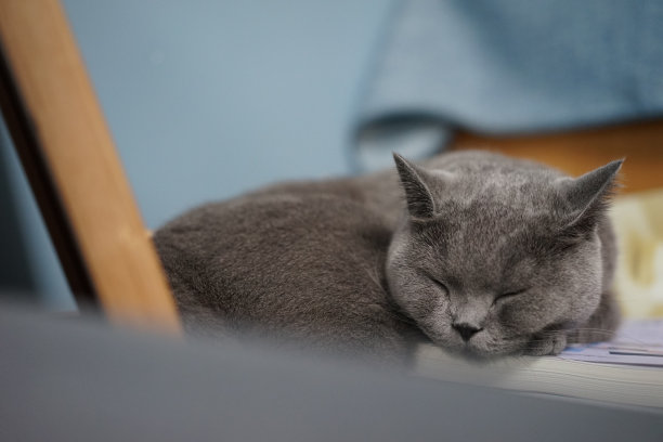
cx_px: 332
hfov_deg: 36.2
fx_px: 1013
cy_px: 221
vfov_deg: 24.6
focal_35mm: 55
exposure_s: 1/160
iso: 1600
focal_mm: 55
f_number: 2.2
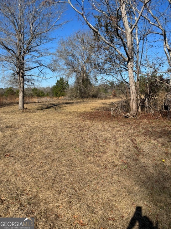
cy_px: 114
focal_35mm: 26
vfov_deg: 67.3
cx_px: 86
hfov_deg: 53.1
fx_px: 171
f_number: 1.6
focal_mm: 5.96
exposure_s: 1/2933
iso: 50
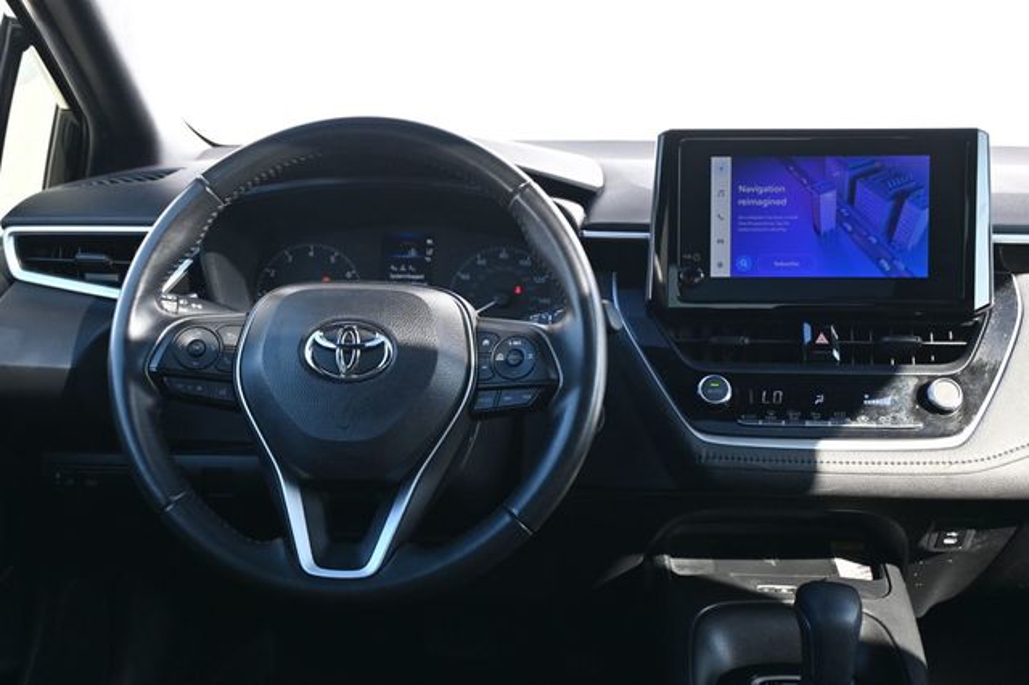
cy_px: 342
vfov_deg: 31.9
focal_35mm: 42
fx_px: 1200
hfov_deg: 46.4
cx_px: 514
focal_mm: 28
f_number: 4.5
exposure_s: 1/200
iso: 400
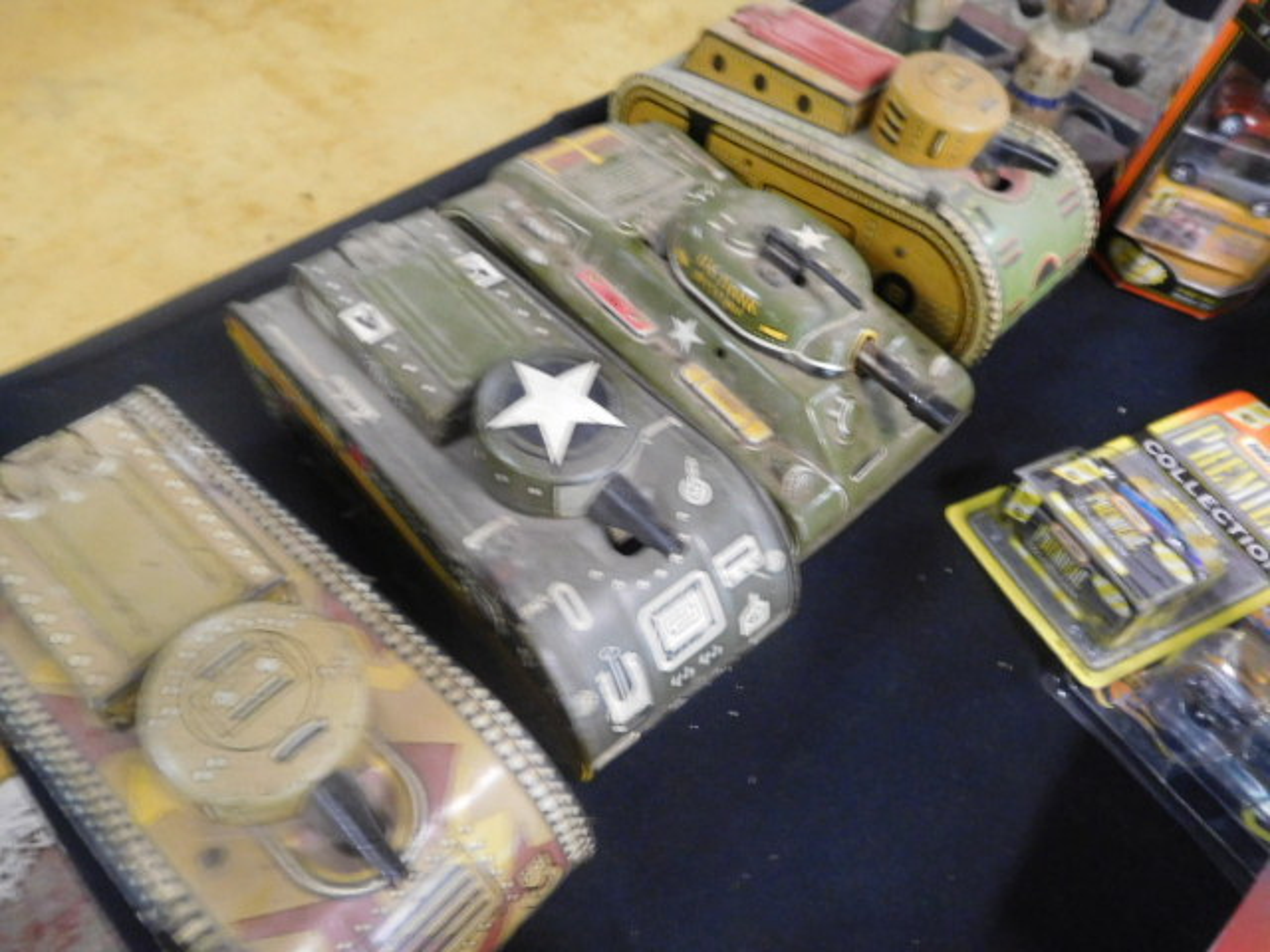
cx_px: 635
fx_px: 917
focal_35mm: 25
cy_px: 476
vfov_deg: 54.9
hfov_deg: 69.4
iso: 640
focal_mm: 4.5
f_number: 3.4
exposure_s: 1/8
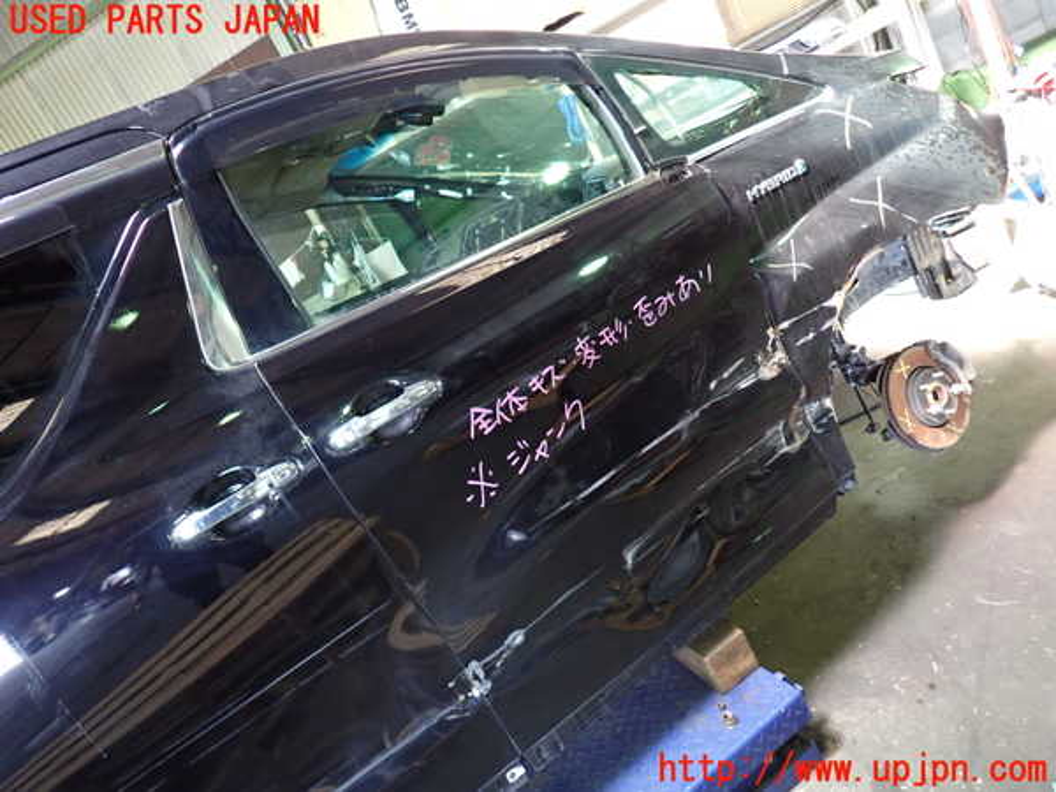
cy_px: 396
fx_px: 763
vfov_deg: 54.9
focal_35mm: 25
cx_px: 528
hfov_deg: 69.4
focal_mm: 4.5
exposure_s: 1/30
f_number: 2
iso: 400
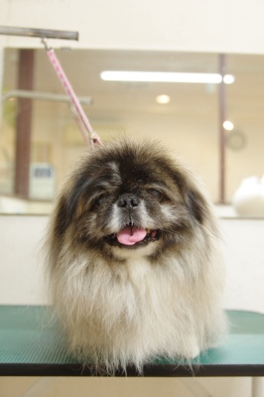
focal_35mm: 42
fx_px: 463
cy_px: 198
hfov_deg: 31.8
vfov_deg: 46.4
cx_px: 132
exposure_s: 1/50
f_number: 2.8
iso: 640
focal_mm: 28
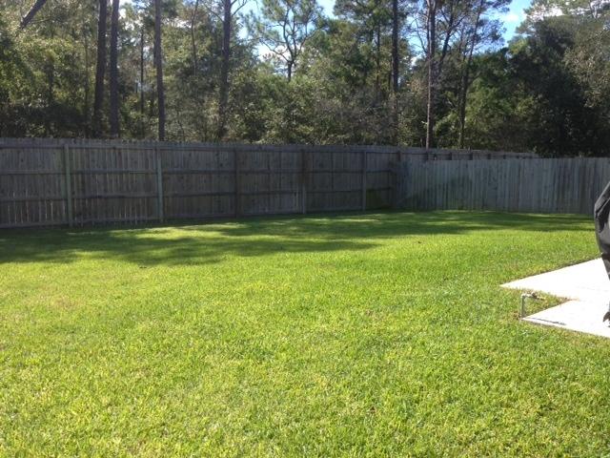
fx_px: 582
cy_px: 229
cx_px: 305
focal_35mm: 33
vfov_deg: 42.9
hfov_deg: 55.4
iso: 50
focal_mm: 4.12
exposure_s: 1/609
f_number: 2.4
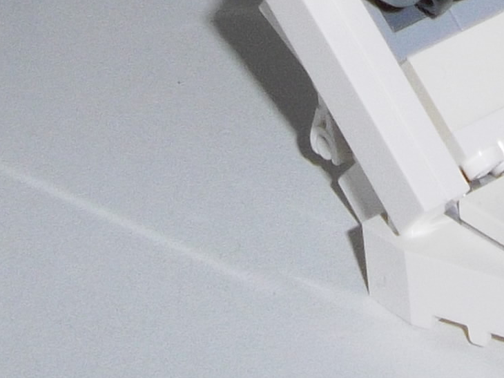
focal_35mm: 188
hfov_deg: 10.5
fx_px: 2736
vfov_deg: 7.3
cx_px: 330
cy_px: -576
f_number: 3.5
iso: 100
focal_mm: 5.8
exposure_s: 1/50
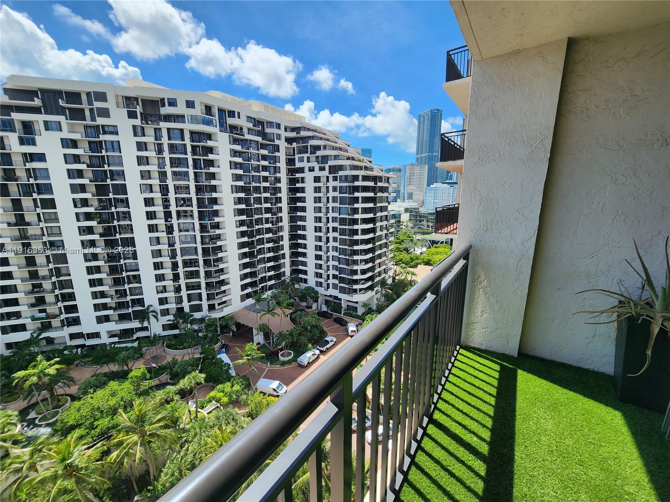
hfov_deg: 106.2
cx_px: 335
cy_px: 251
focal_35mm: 13
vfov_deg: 89.9
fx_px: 252
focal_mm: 2.2
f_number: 2.2
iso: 50
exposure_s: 1/1550
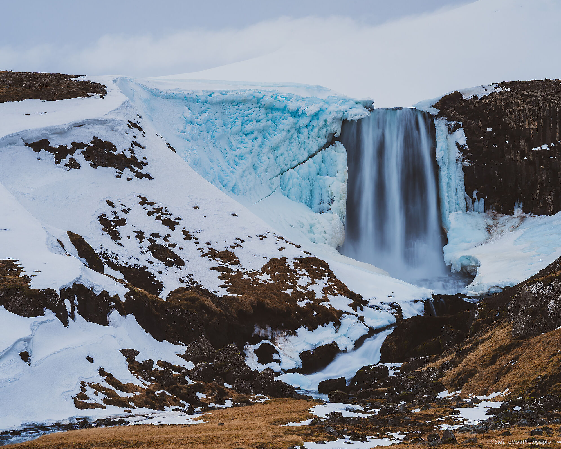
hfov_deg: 8.6
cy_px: 224
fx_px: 3752
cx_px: 273
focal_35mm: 226
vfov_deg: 6.8
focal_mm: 200
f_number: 16
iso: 31
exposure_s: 1/4
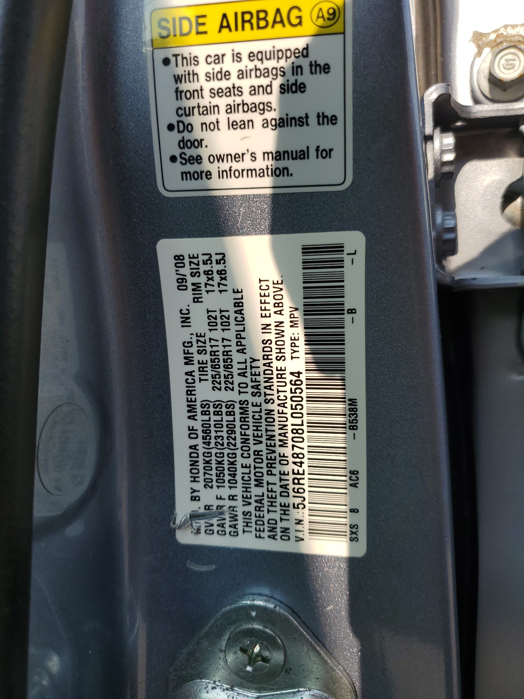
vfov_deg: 67.3
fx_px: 525
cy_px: 350
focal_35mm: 26
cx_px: 262
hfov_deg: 53.1
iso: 50
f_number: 1.5
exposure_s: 1/2000
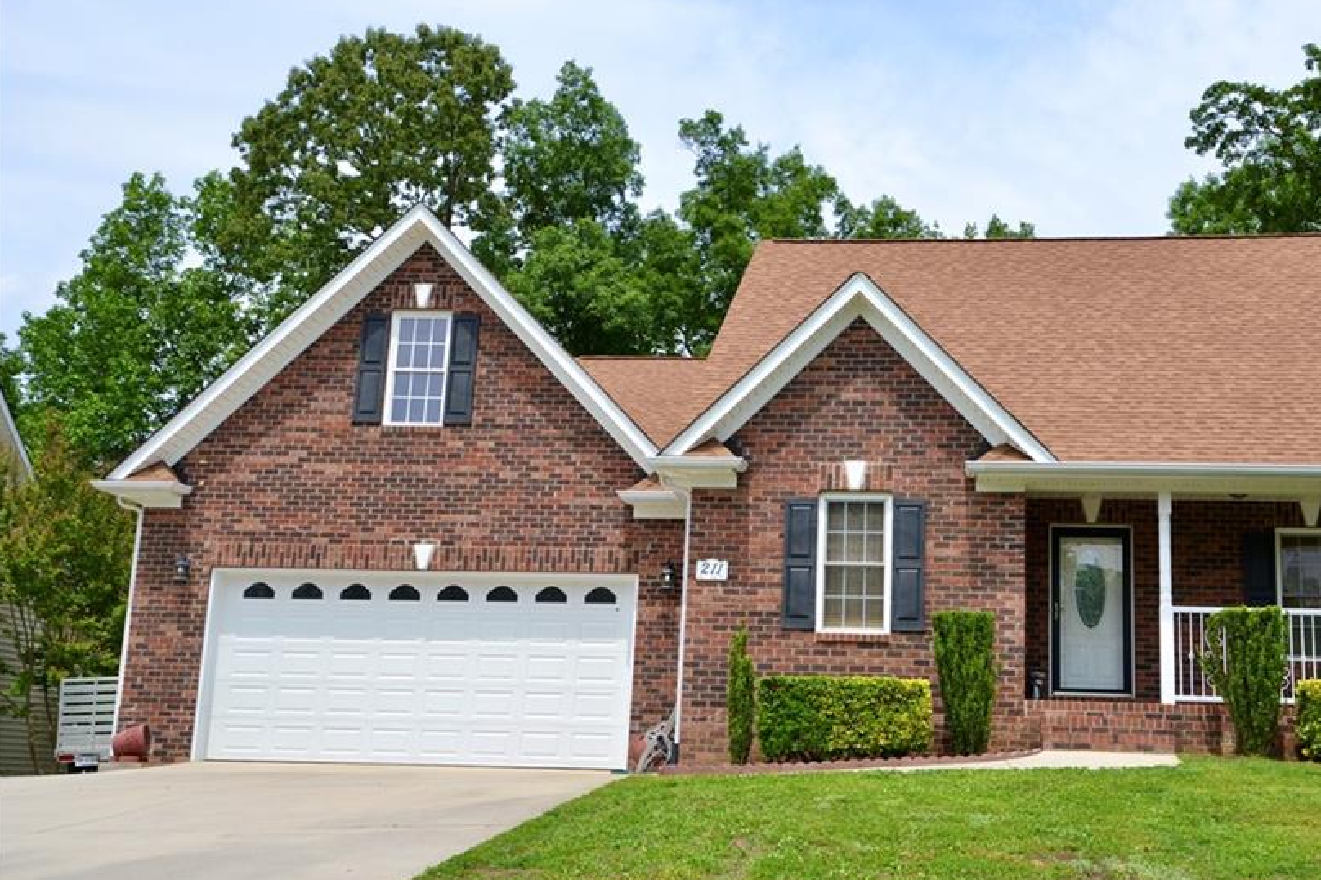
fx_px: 1394
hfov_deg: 50.2
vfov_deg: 35.0
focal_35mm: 38
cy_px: 489
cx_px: 831
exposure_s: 1/250
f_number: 8
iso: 100
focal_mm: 20
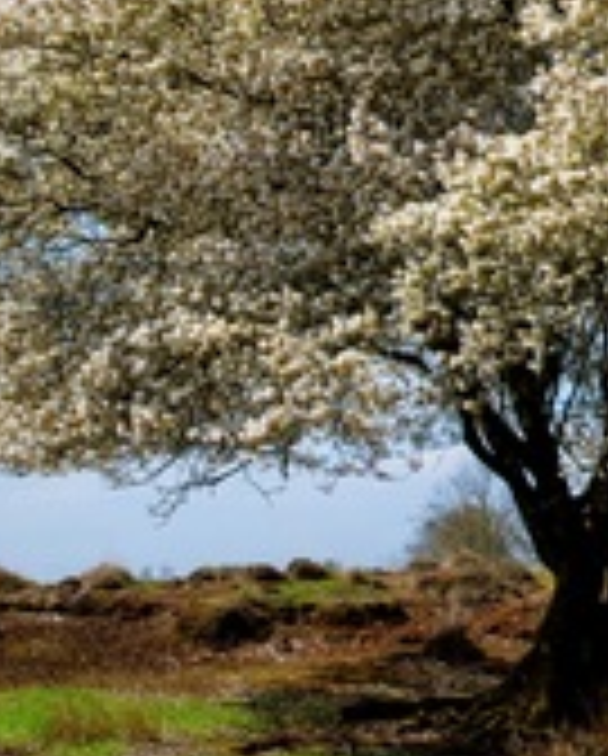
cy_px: 227
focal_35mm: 95
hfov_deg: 15.5
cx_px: 784
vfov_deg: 20.0
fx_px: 2131
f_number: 7.1
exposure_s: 1/250
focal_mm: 25
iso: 100
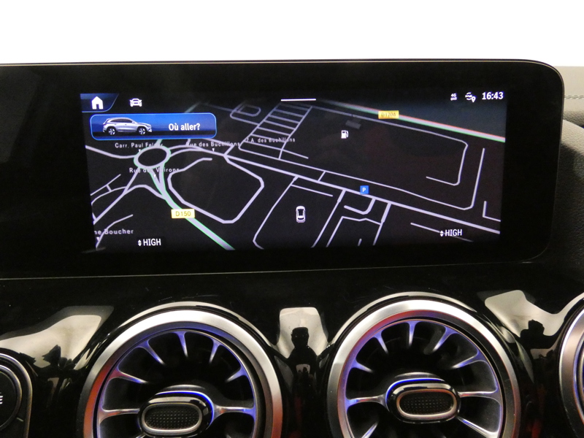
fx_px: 371
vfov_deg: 61.1
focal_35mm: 22
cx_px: 292
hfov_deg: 76.4
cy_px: 219
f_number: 2.9
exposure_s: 1/25
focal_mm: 4
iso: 1600
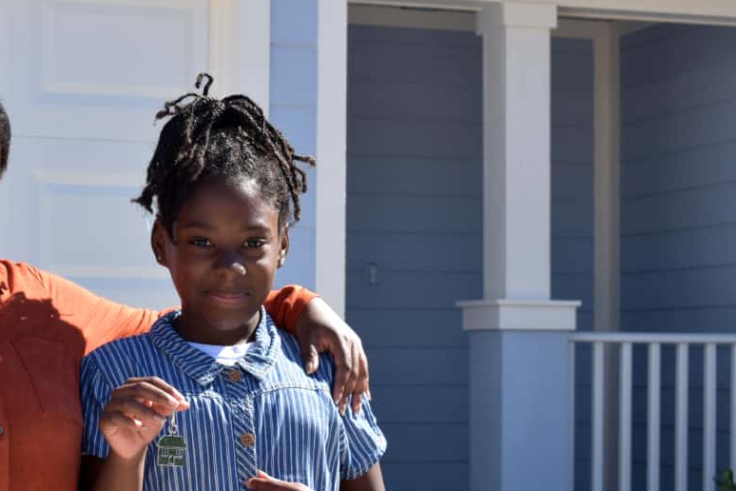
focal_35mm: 87
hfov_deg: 23.1
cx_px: 149
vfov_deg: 15.7
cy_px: 338
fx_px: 1775
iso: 140
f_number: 8
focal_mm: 35
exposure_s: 1/250
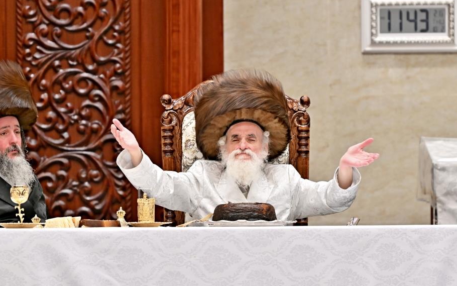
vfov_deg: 3.8
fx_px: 4285
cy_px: 121
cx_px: 254
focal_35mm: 344
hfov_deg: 6.1
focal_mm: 200
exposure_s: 1/500
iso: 400
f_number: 2.8
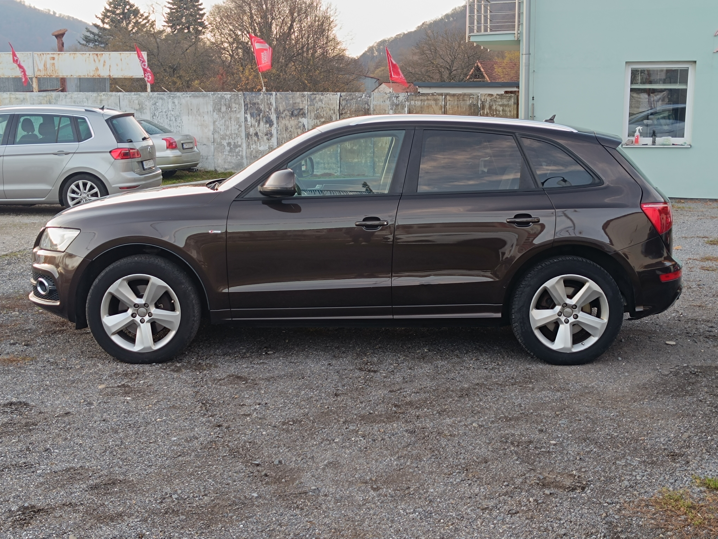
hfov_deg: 71.6
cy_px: 270
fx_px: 498
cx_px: 359
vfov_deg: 56.8
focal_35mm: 24
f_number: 1.88
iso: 105
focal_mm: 5.59
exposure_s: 1/101
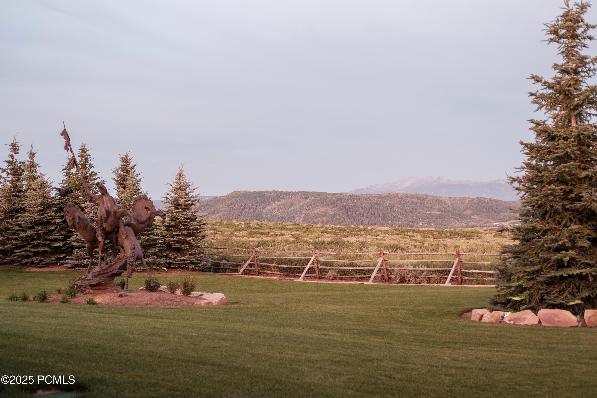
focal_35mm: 53
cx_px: 298
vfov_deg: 25.5
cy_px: 199
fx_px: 879
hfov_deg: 37.5
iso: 200
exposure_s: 1/15
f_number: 2.8
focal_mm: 35
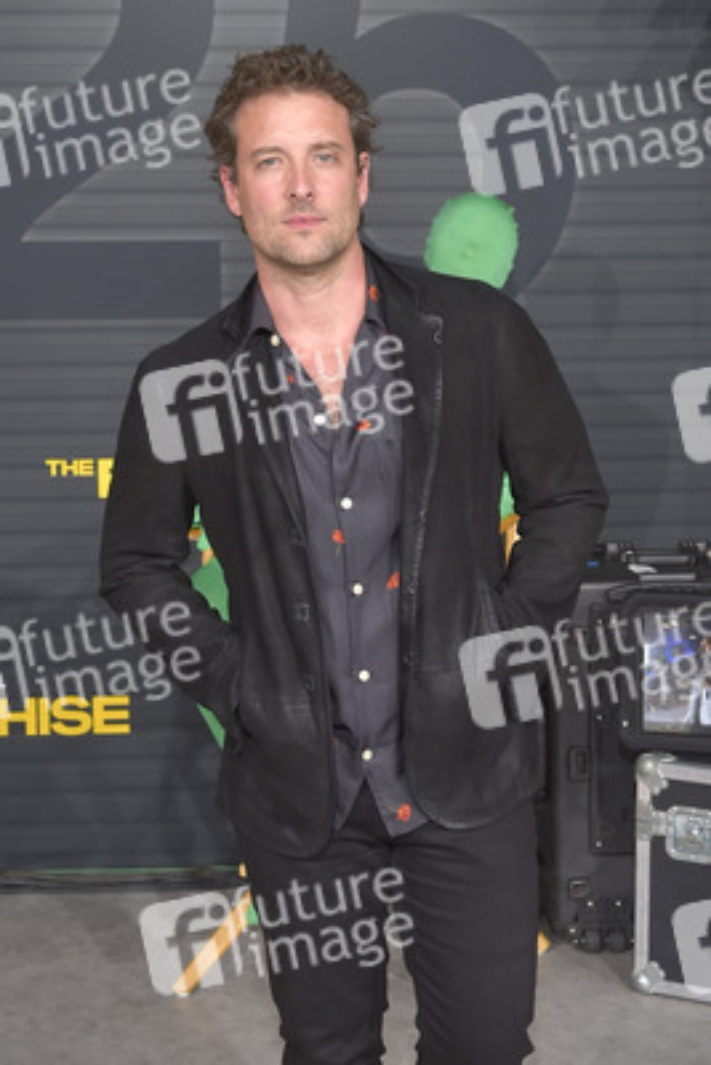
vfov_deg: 44.5
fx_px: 1302
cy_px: 532
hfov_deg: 30.5
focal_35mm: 44
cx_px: 356
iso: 320
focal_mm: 44
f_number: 6.3
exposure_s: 1/250
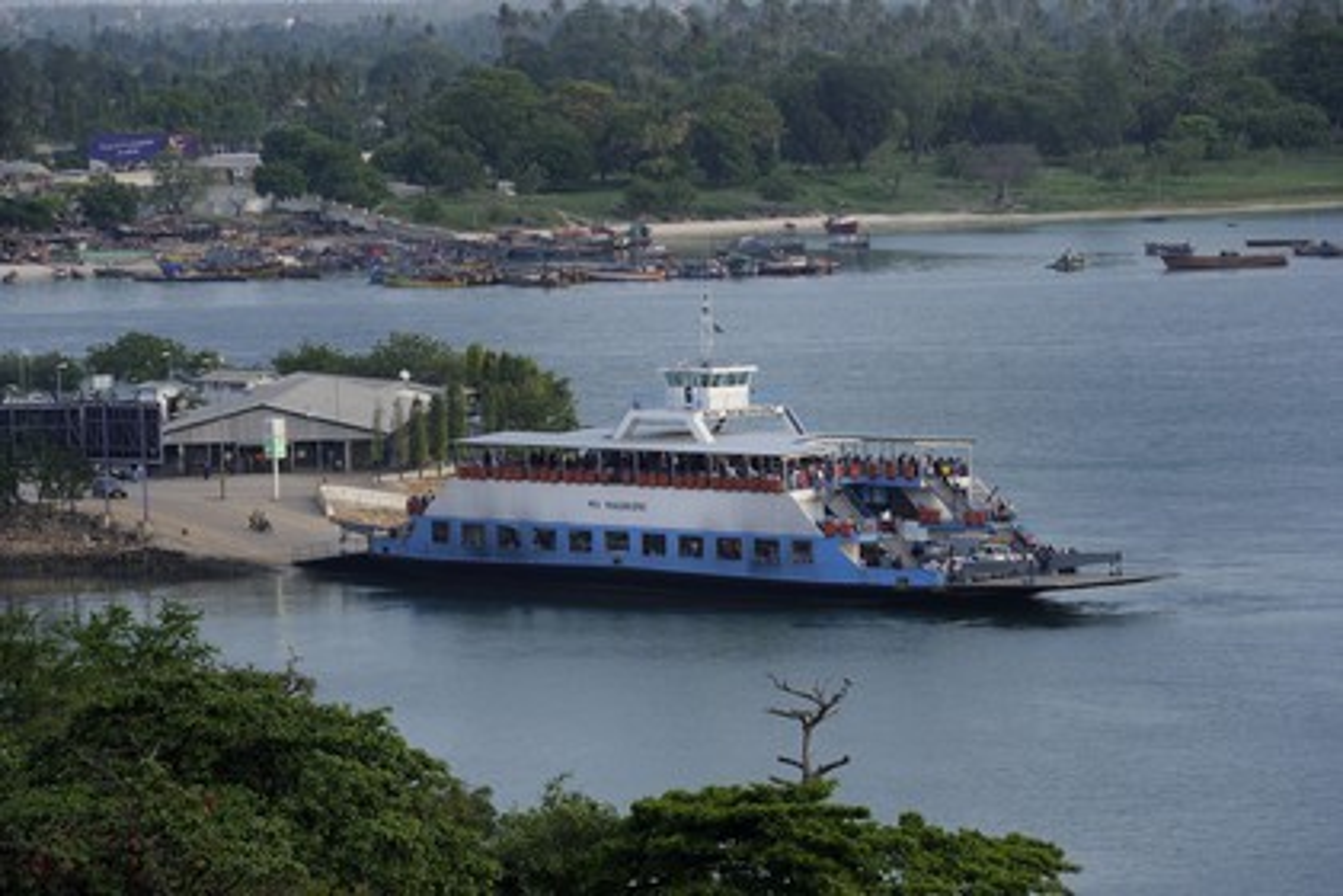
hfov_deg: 10.3
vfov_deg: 6.9
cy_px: 448
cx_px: 672
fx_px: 7461
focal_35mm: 200
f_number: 8
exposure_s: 1/200
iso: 400
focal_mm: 200
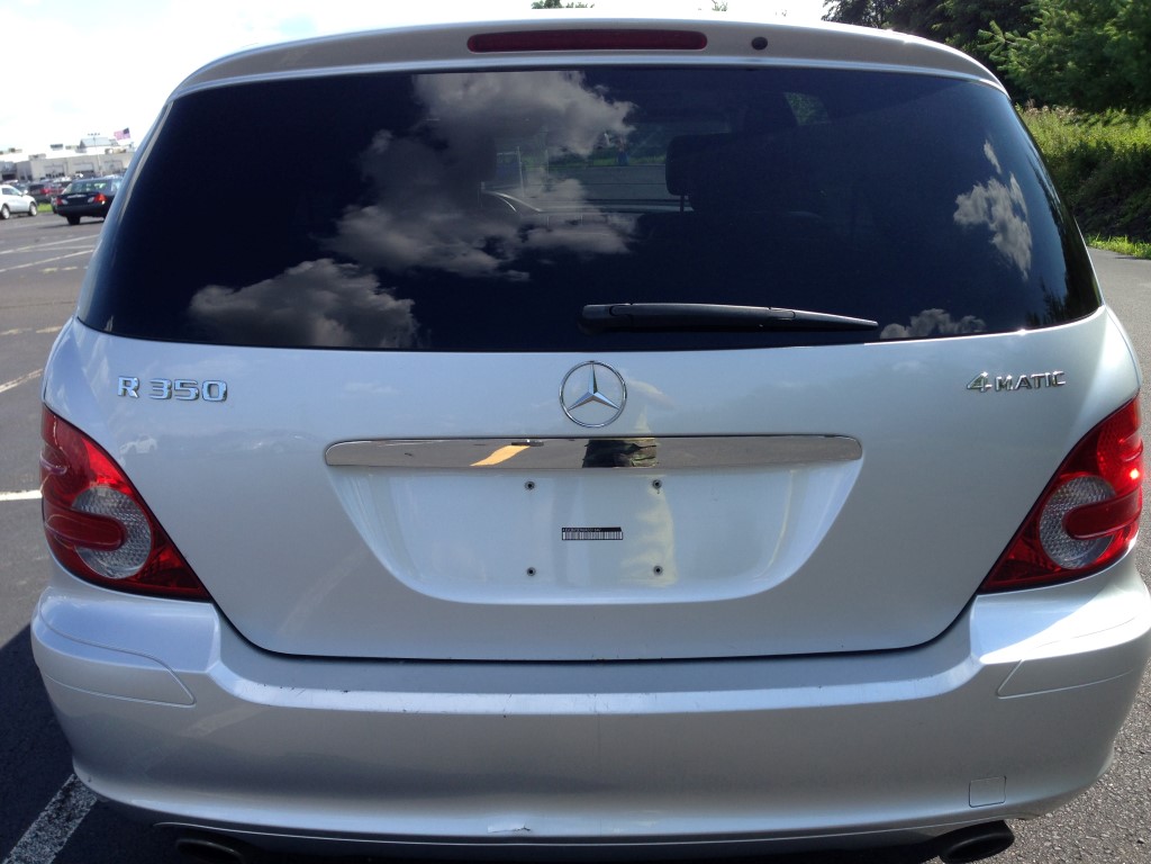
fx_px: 1097
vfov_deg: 42.9
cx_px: 576
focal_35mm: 33
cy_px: 432
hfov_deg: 55.4
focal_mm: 4.12
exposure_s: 1/695
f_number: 2.4
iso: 50
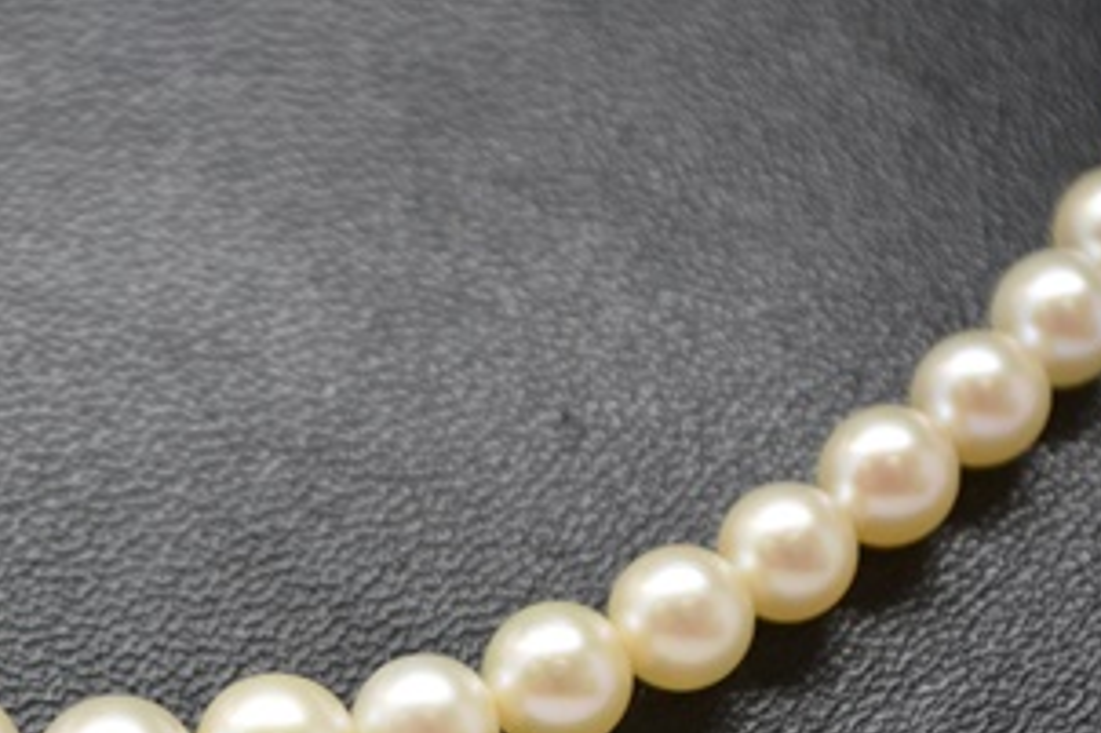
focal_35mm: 164
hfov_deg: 12.5
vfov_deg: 8.3
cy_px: 573
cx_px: 142
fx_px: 5013
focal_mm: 55
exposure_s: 1/50
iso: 800
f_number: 5.6
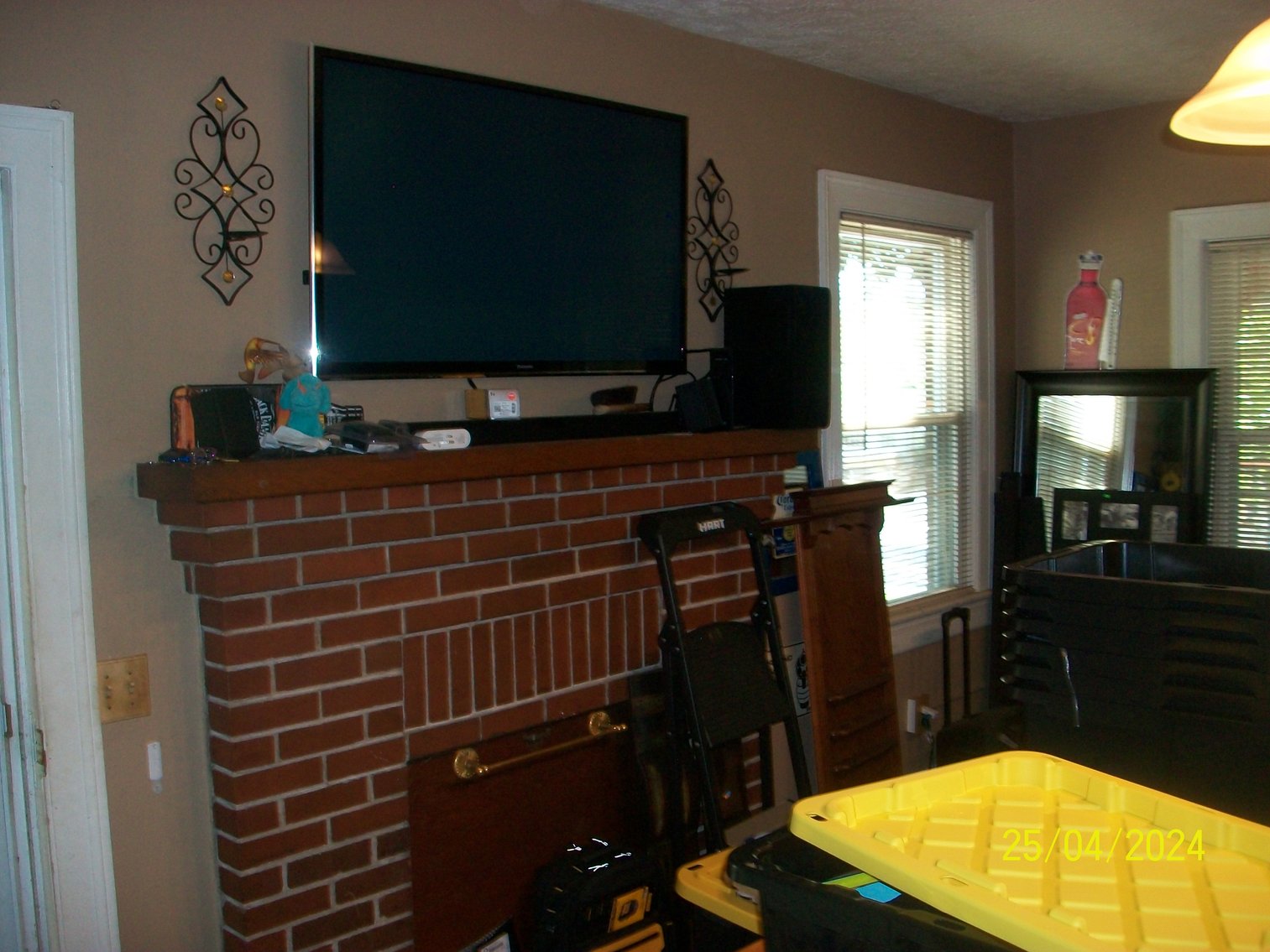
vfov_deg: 41.8
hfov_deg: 54.0
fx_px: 1247
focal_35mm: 34
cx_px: 635
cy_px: 476
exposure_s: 1/60
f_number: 2.8
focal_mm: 5.7
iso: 120
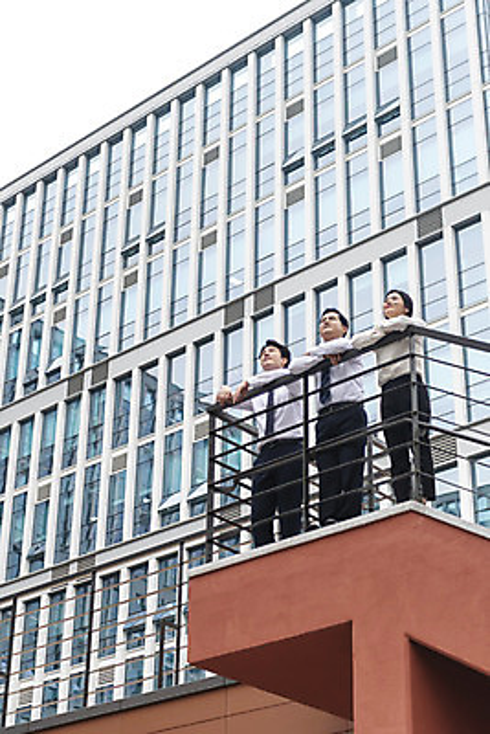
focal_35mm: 48
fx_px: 979
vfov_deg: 41.1
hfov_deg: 28.1
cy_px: 367
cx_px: 245
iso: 400
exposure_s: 1/1600
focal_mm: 48
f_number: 2.8
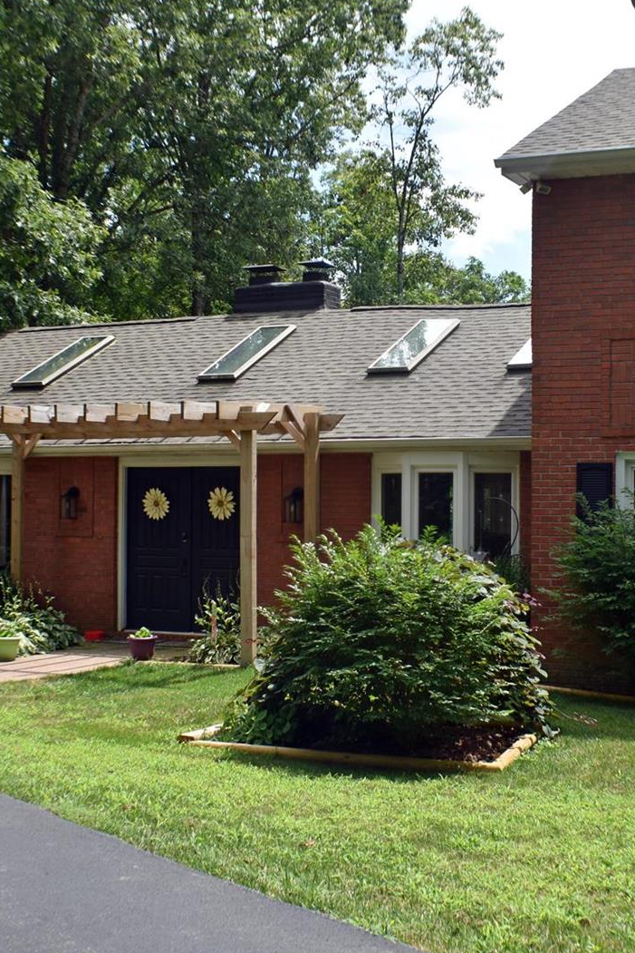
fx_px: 1871
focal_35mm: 71
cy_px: 475
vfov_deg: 28.5
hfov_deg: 19.2
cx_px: 388
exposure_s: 1/250
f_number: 8
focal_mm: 31
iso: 160
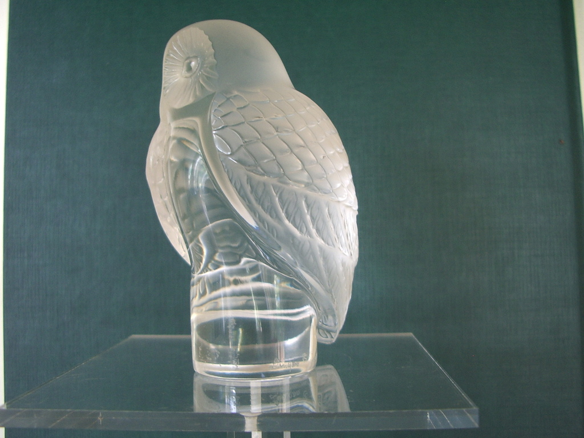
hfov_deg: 49.0
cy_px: 219
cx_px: 292
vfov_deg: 37.7
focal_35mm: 38
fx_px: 641
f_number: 2.6
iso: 100
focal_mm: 5.8
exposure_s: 1/13
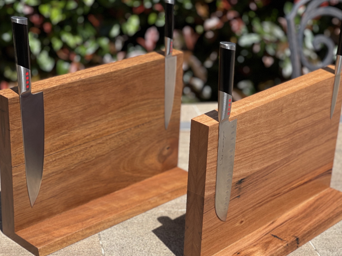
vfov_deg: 18.7
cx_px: 173
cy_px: 145
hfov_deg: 24.7
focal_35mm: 79
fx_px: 780
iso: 32
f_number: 2.2
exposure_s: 1/927
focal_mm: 7.5
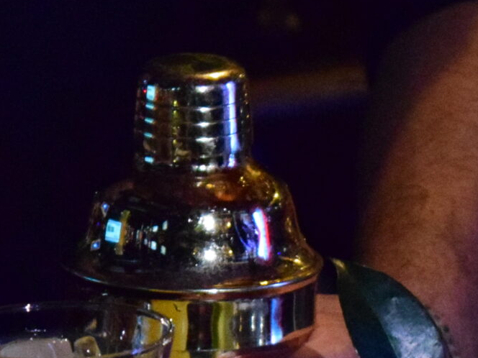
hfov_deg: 6.5
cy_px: 288
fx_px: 4223
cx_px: 125
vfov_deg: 4.9
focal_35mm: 306
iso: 10000
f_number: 5.6
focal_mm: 55
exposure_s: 1/50
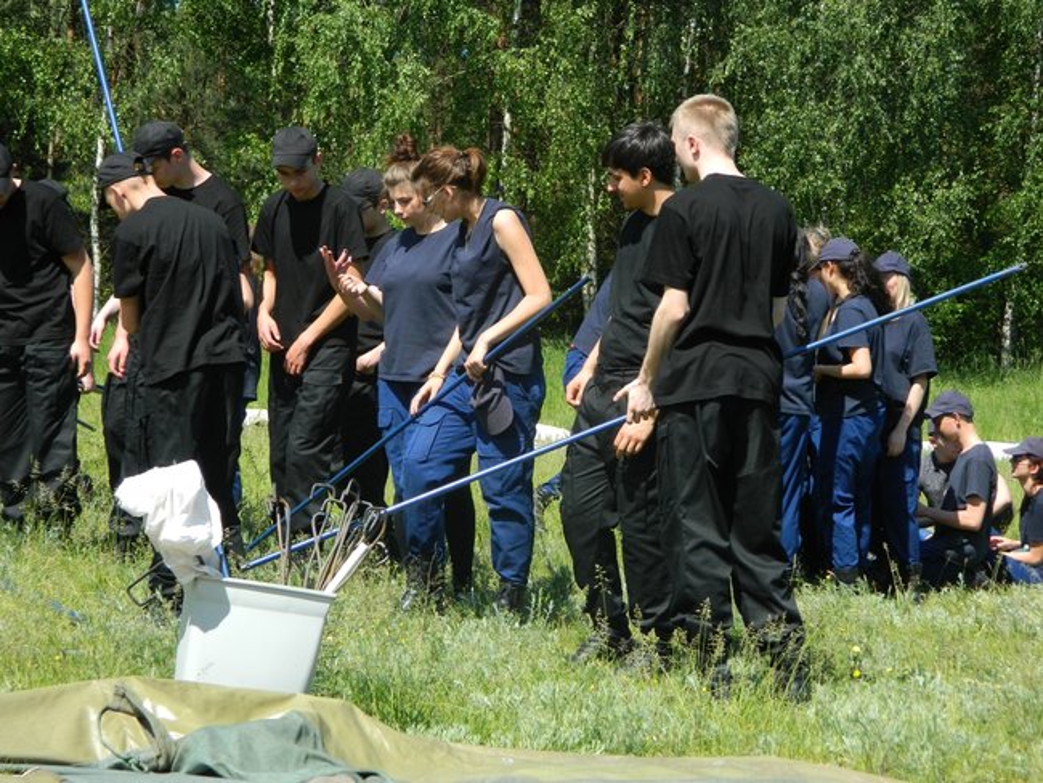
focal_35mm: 103
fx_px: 3105
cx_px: 522
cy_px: 392
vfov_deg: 14.4
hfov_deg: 19.1
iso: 80
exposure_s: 1/320
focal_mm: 18.6
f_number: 4.5
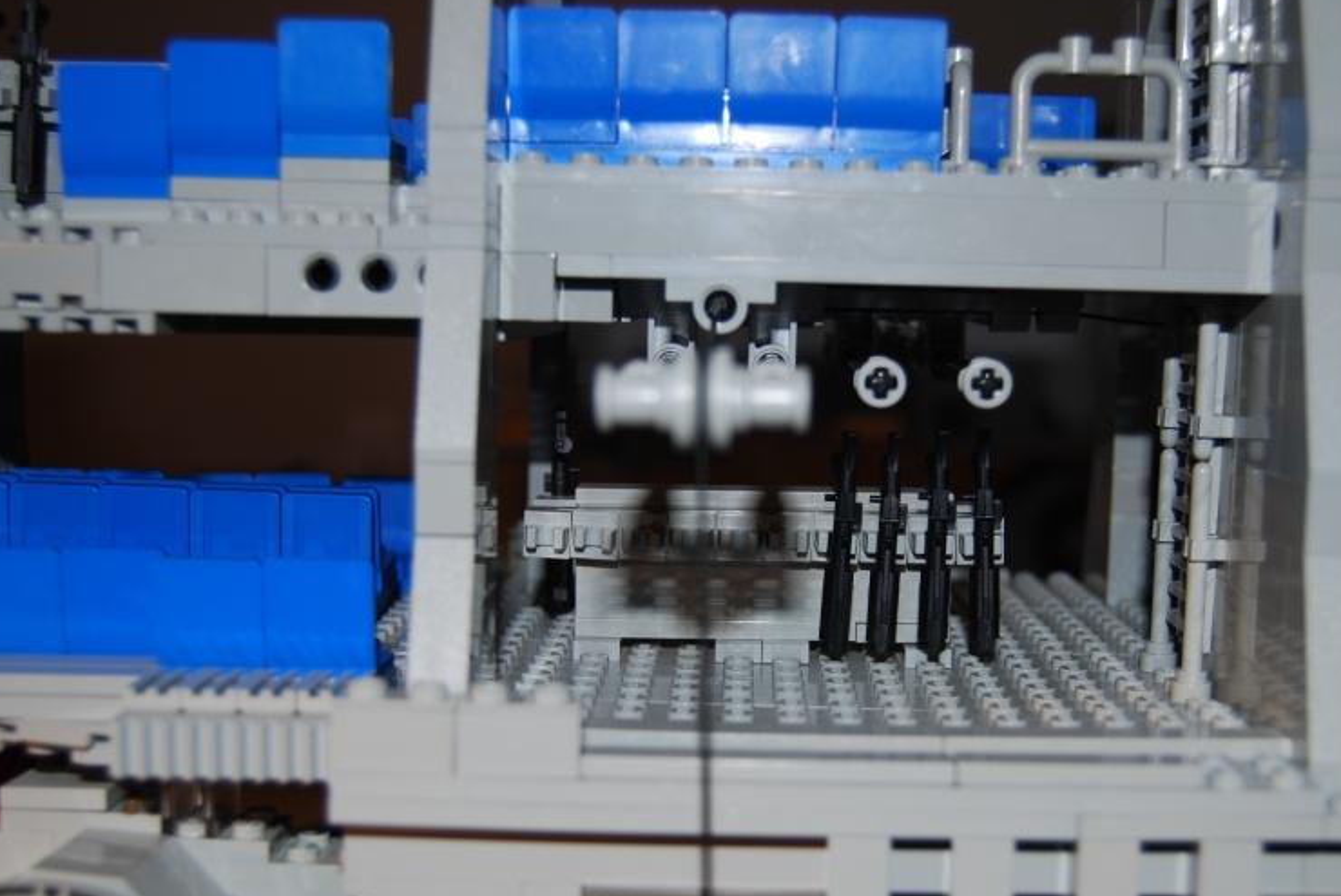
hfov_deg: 36.8
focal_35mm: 54
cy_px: 537
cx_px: 754
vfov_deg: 25.1
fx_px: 2013
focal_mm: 26
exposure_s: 1/125
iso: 100
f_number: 4
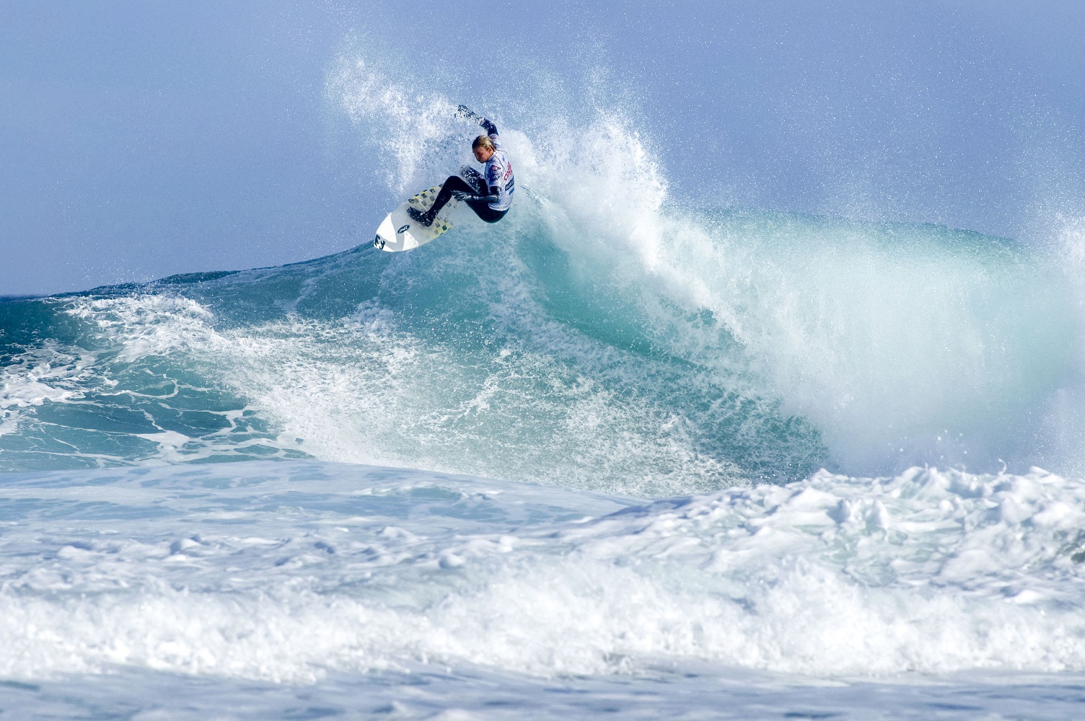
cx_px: 542
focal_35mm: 750
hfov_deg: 2.8
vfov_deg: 1.8
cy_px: 360
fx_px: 22584
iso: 320
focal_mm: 500
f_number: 9
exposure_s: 1/1250
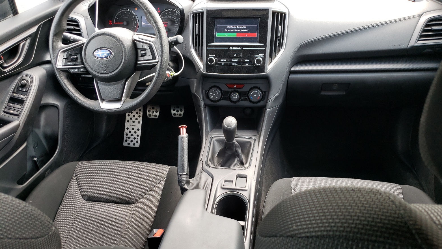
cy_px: 148
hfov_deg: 66.1
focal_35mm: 29
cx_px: 224
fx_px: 340
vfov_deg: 40.0
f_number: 1.5
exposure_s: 1/60.2
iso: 52
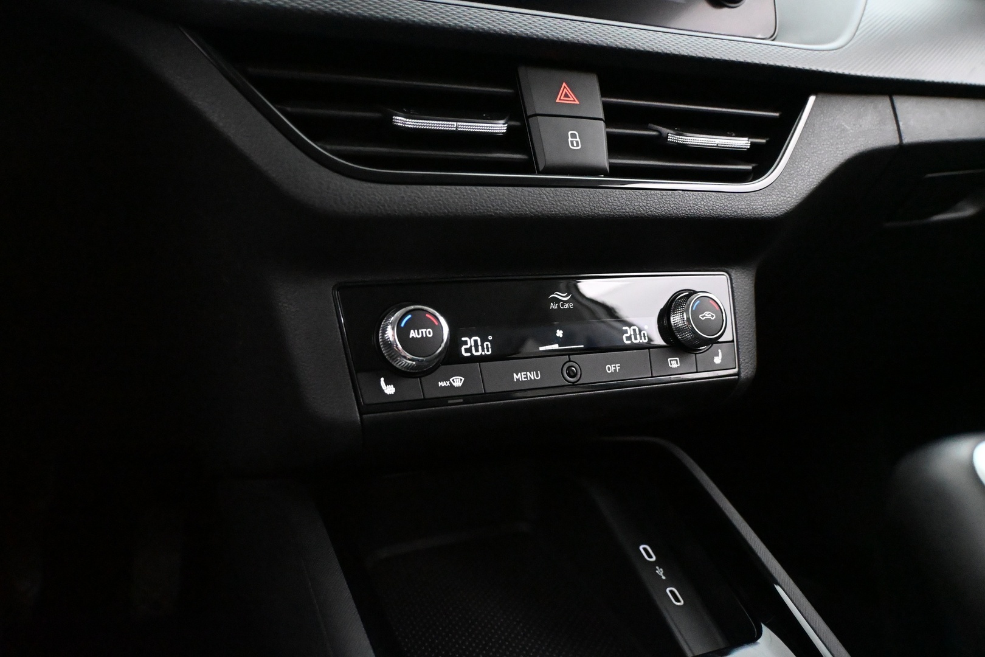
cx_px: 492
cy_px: 328
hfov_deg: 64.6
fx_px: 780
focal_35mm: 28
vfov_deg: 45.7
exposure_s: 1/60
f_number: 3.8
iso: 12800
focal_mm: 19
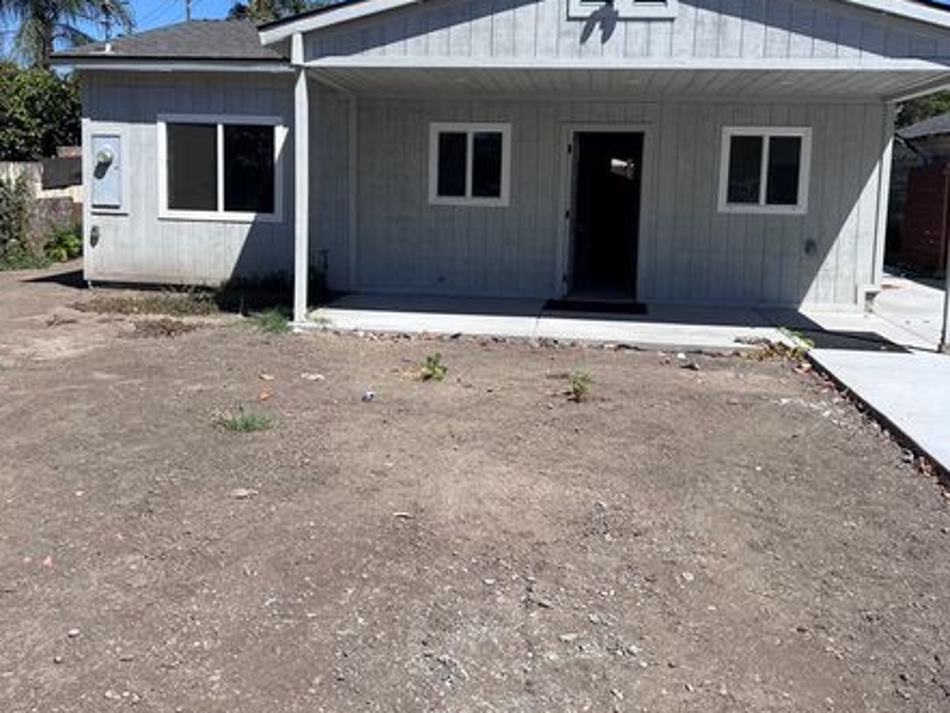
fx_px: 961
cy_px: 294
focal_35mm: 35
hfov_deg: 52.6
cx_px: 452
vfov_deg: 40.6
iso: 50
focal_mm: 5.7
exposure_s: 1/4831
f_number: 1.5
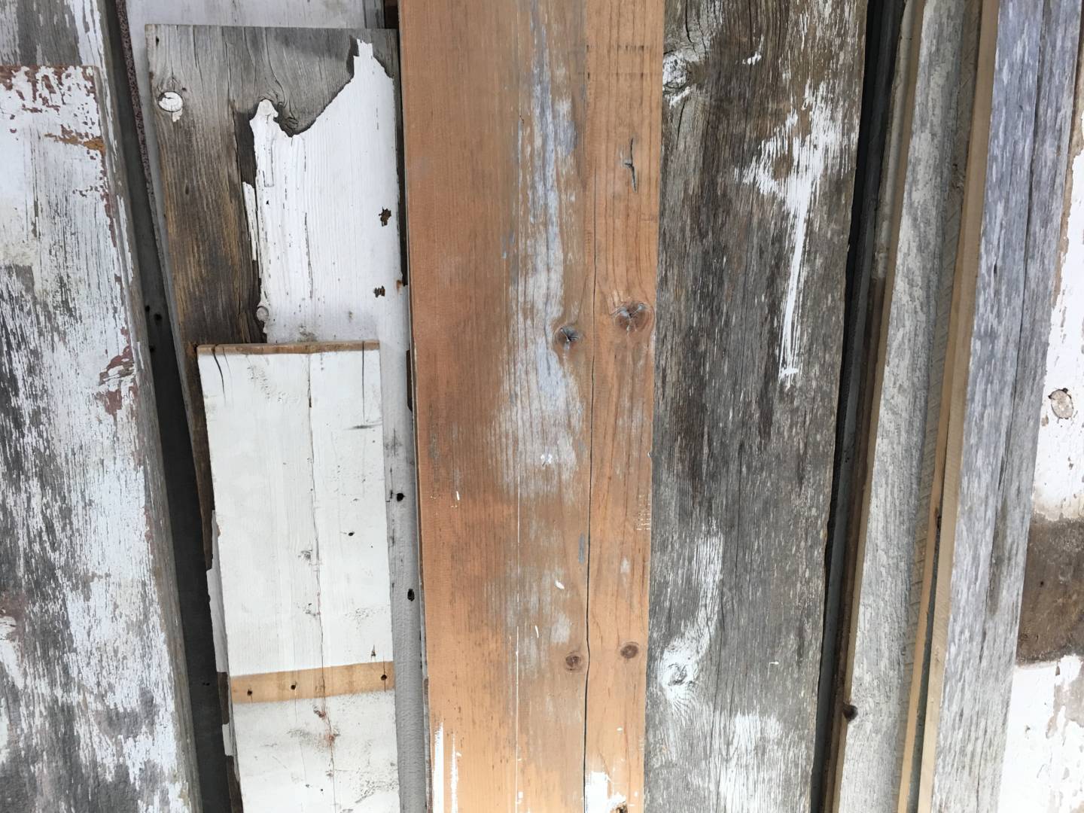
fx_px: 908
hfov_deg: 61.7
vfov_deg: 48.2
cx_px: 542
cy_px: 406
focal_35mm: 29
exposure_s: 1/30
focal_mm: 4.15
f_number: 2.2
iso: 32
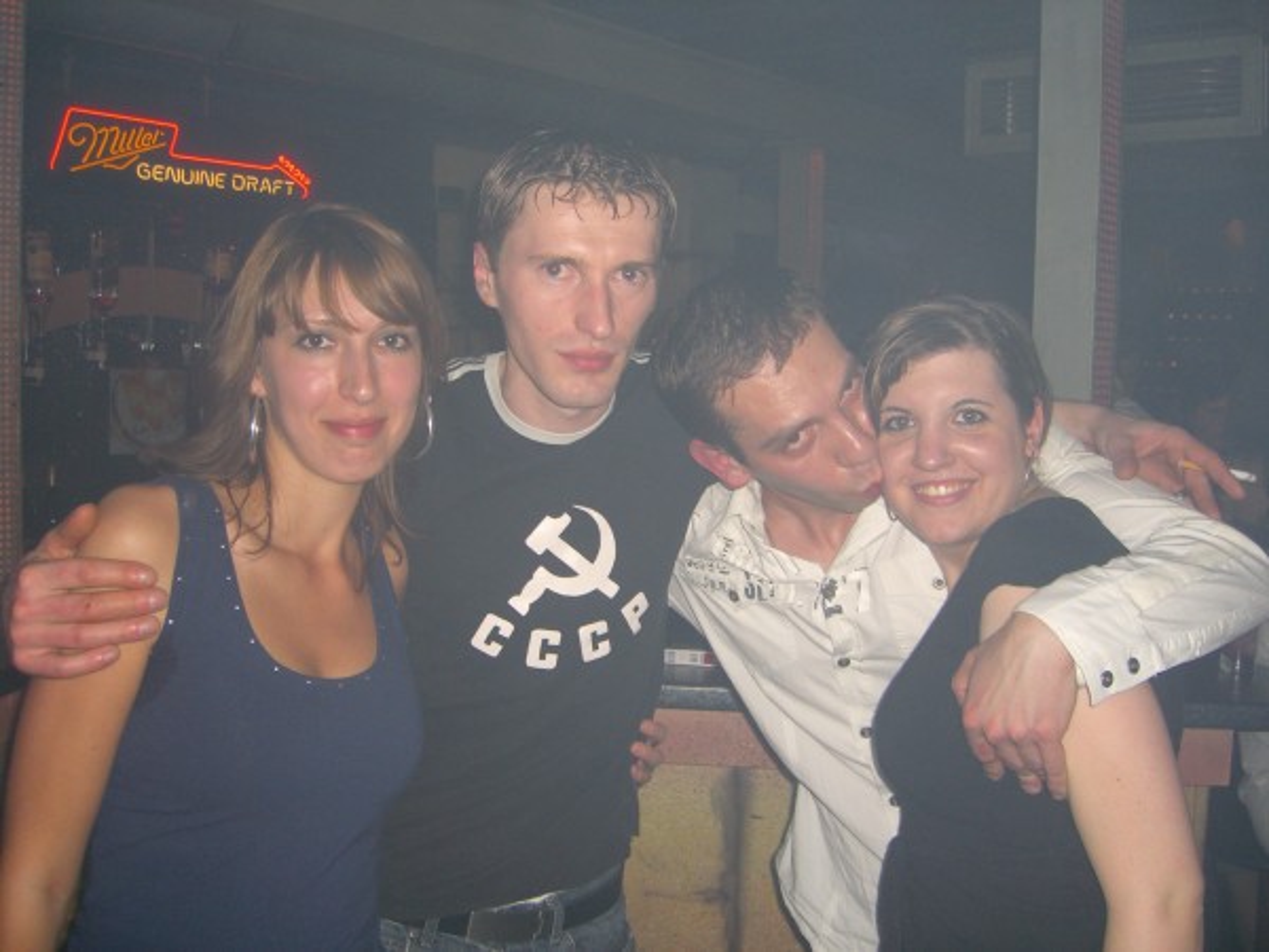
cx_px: 634
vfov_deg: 37.7
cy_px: 476
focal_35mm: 38
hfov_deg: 49.0
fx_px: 1393
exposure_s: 1/60
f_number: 2.8
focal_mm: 7.9
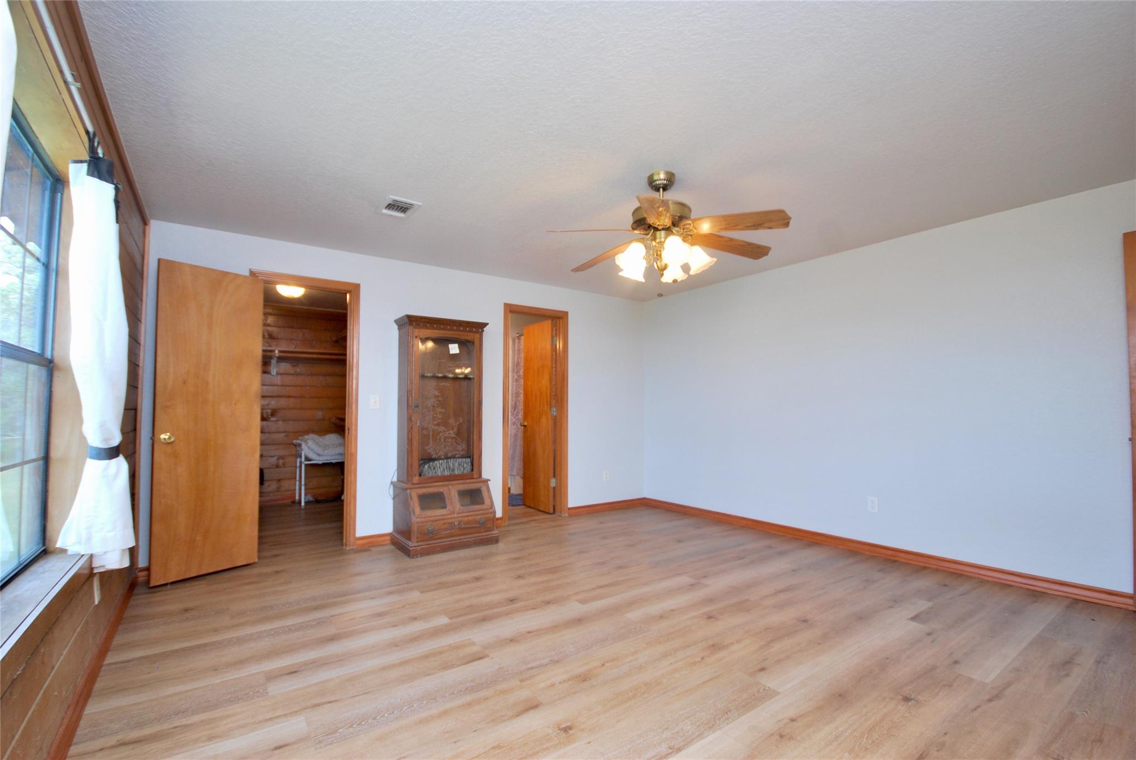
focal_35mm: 15
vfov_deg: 77.5
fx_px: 474
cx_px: 568
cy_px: 380
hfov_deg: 100.3
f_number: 4
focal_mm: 10
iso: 200
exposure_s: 1/40
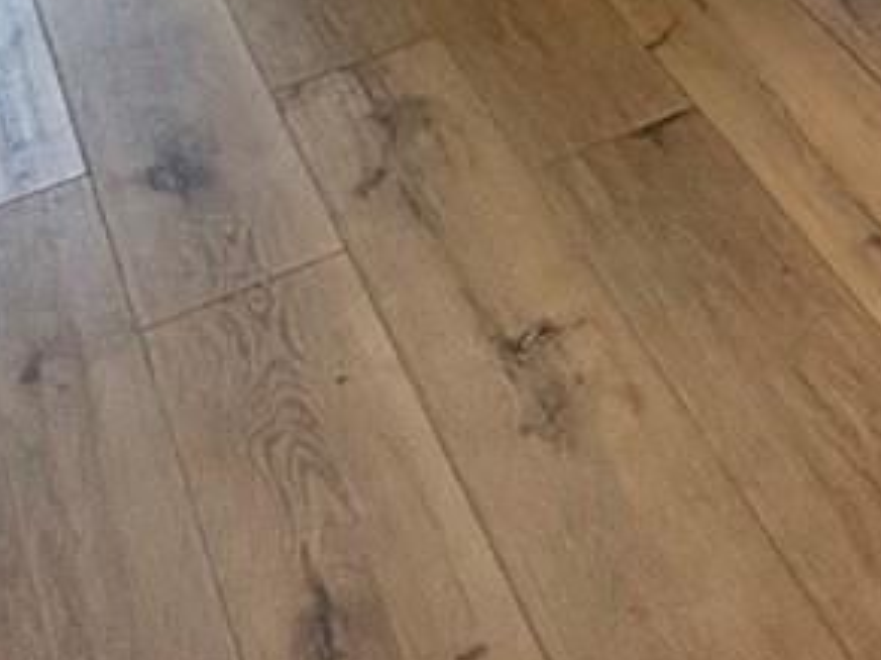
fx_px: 1959
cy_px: -851
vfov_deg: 14.2
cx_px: 1317
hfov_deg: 21.4
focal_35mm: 77
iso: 125
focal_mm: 2.22
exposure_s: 1/60
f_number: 2.2
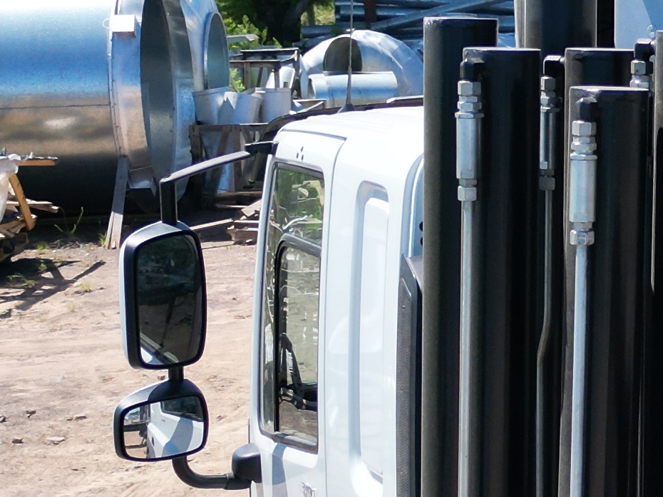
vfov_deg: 14.2
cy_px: 145
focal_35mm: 104
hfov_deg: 16.3
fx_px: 1992
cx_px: 1143
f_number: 1.7
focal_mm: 6.72
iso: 130
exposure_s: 1/2500
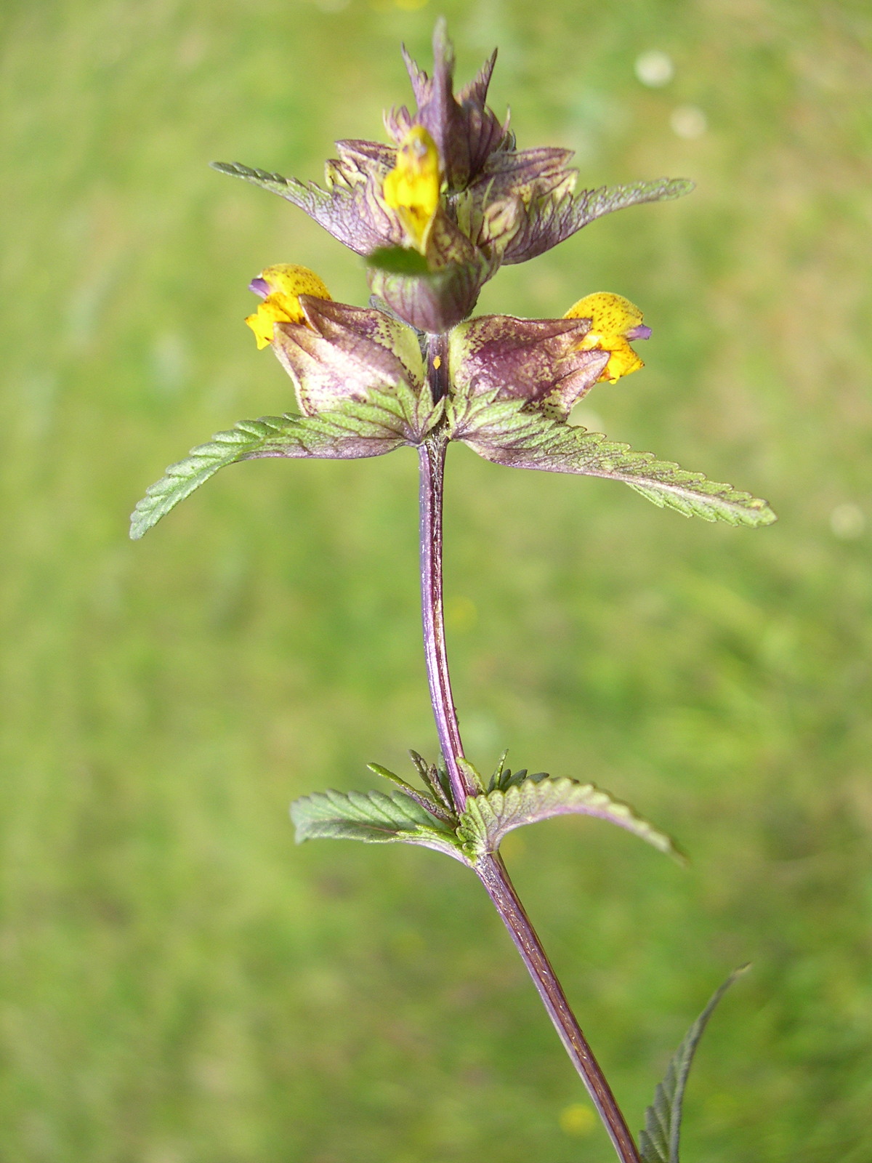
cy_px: 582
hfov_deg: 37.7
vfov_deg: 49.0
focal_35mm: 38
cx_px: 436
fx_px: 1276
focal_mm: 8
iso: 100
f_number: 2.8
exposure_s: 1/536
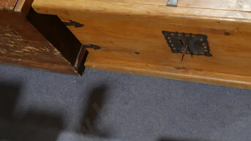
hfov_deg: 39.6
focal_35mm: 51
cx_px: 185
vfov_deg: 23.4
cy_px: 55
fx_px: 339
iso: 320
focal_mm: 15
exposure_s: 1/60
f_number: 3.6
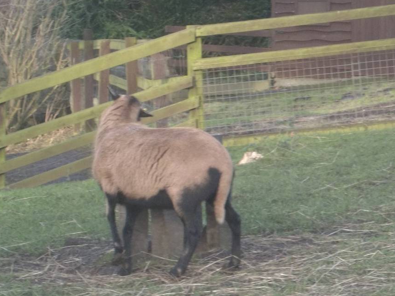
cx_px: 202
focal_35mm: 219
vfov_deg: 6.8
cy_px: 201
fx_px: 2499
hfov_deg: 9.0
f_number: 5.1
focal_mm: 21
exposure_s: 1/40
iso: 160
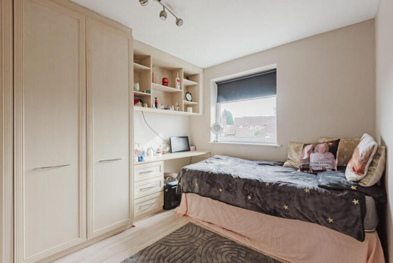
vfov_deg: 73.8
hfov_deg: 96.7
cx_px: 196
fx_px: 175
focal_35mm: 16
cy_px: 132
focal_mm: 16
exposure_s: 1/30
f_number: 8
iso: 160
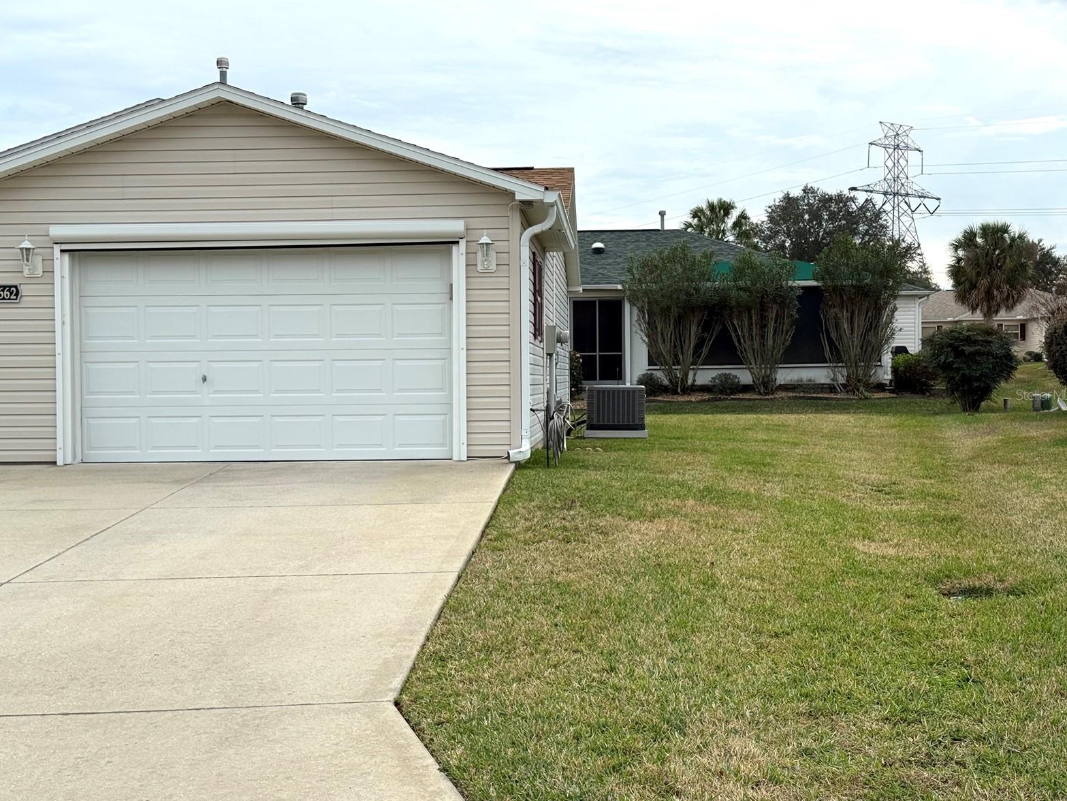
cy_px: 394
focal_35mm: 49
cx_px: 535
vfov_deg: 29.7
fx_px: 1511
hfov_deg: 38.9
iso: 64
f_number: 1.78
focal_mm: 6.76
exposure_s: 1/3534
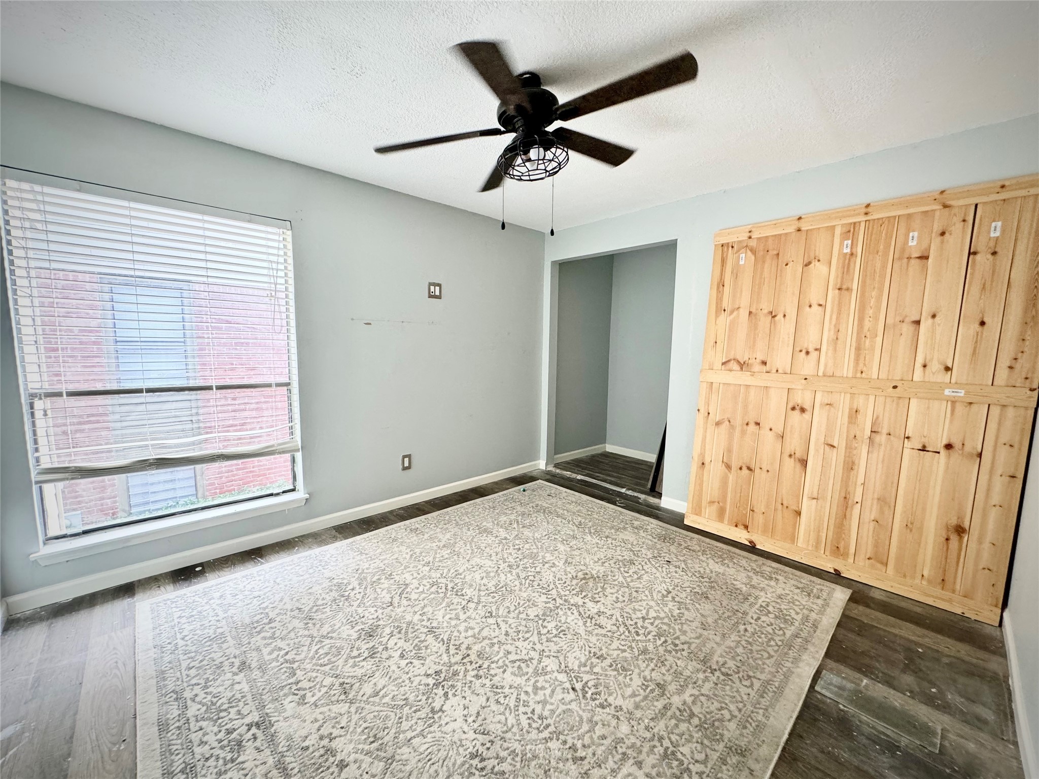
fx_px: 420
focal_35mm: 14
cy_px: 390
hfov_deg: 102.1
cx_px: 520
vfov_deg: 85.7
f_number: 2.2
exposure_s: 1/99
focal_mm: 2.22
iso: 250
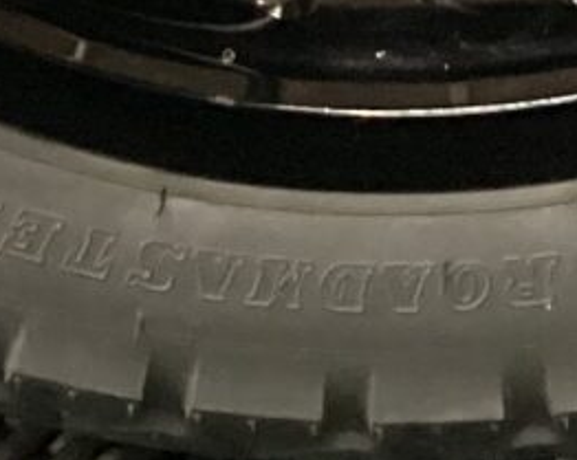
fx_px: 3787
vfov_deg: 6.2
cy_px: -1096
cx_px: 374
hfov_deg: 8.7
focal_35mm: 222
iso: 500
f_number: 2.4
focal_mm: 3.3
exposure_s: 1/30
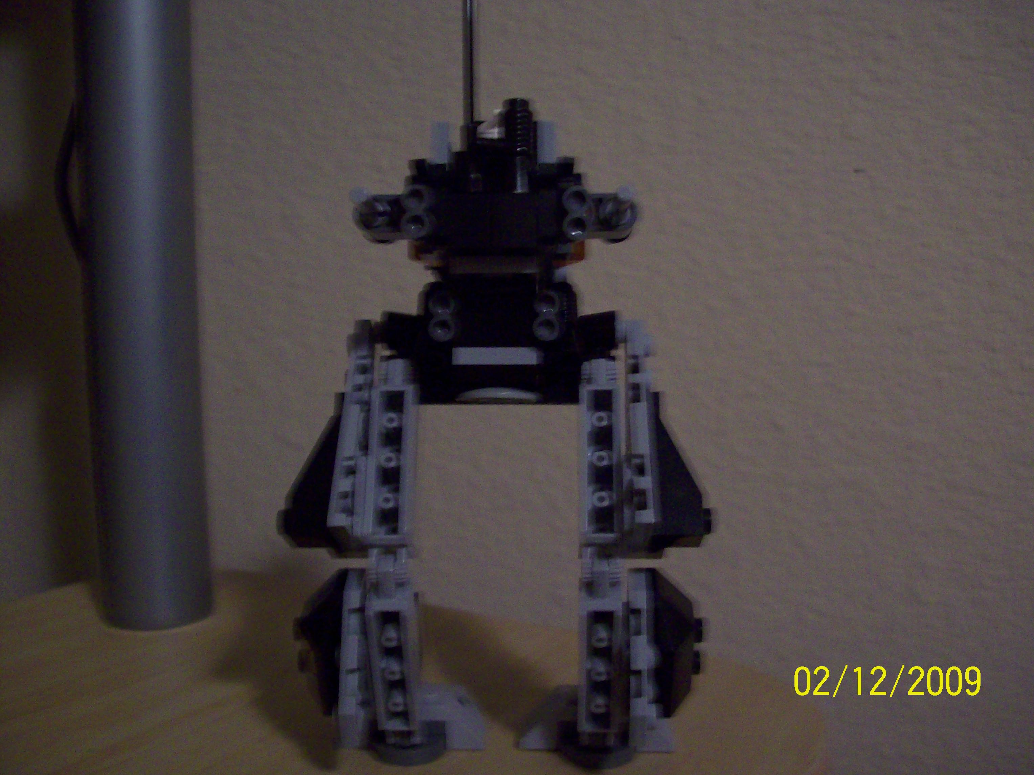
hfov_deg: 51.4
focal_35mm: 36
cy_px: 388
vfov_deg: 39.7
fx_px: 1075
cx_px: 517
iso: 200
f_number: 2.7
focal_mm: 6
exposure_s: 1/8
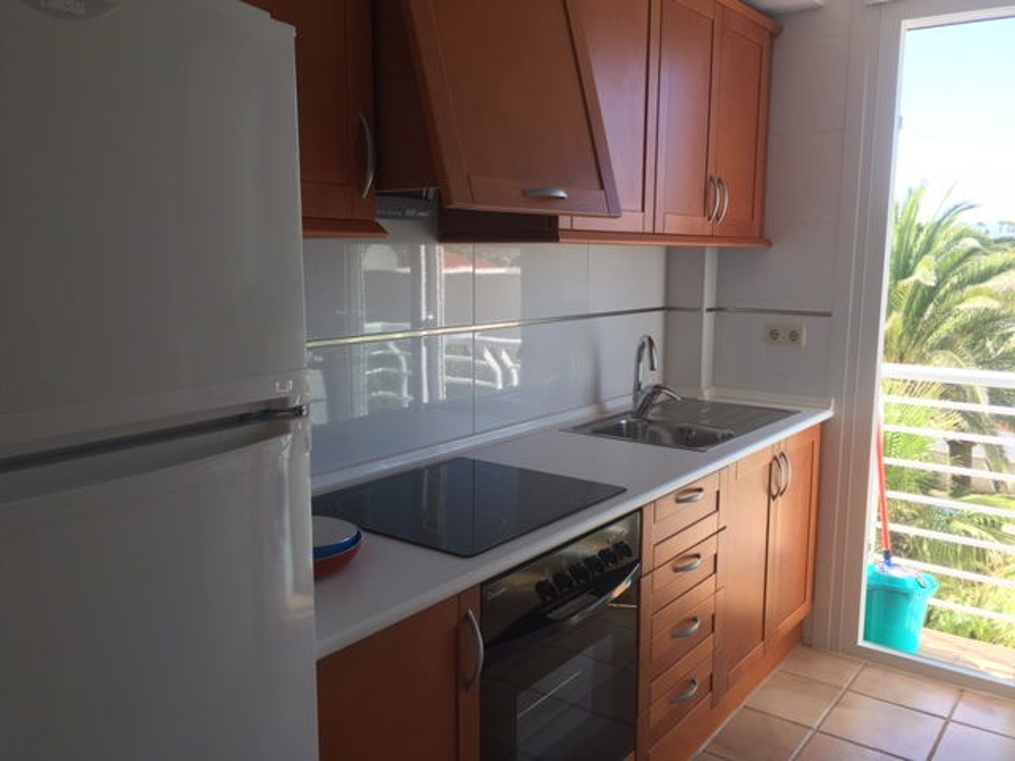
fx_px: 850
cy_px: 380
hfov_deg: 61.7
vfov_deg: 48.2
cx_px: 508
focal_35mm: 29
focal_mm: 4.15
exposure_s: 1/130
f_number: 2.2
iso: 25
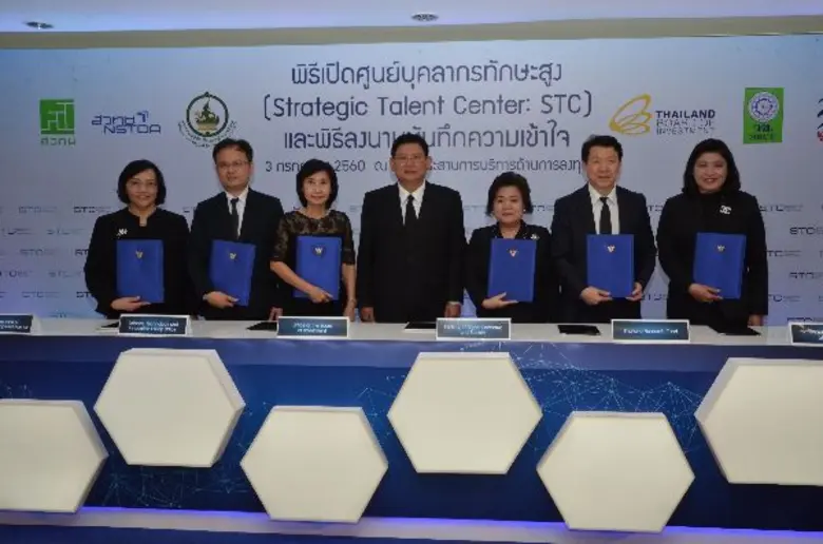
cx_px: 412
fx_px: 753
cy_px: 272
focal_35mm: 33
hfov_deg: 57.3
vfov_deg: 39.8
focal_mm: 22
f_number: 13
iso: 800
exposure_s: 1/250
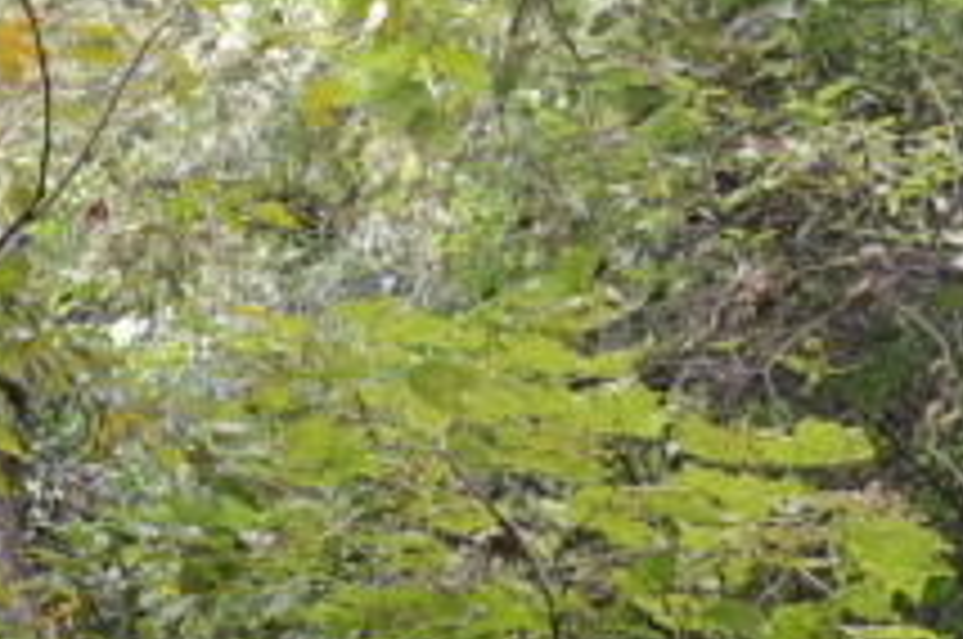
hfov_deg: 11.9
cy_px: -580
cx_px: 288
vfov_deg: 7.7
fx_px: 4594
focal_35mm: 172
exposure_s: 1/80
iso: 400
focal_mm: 24
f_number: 4.5
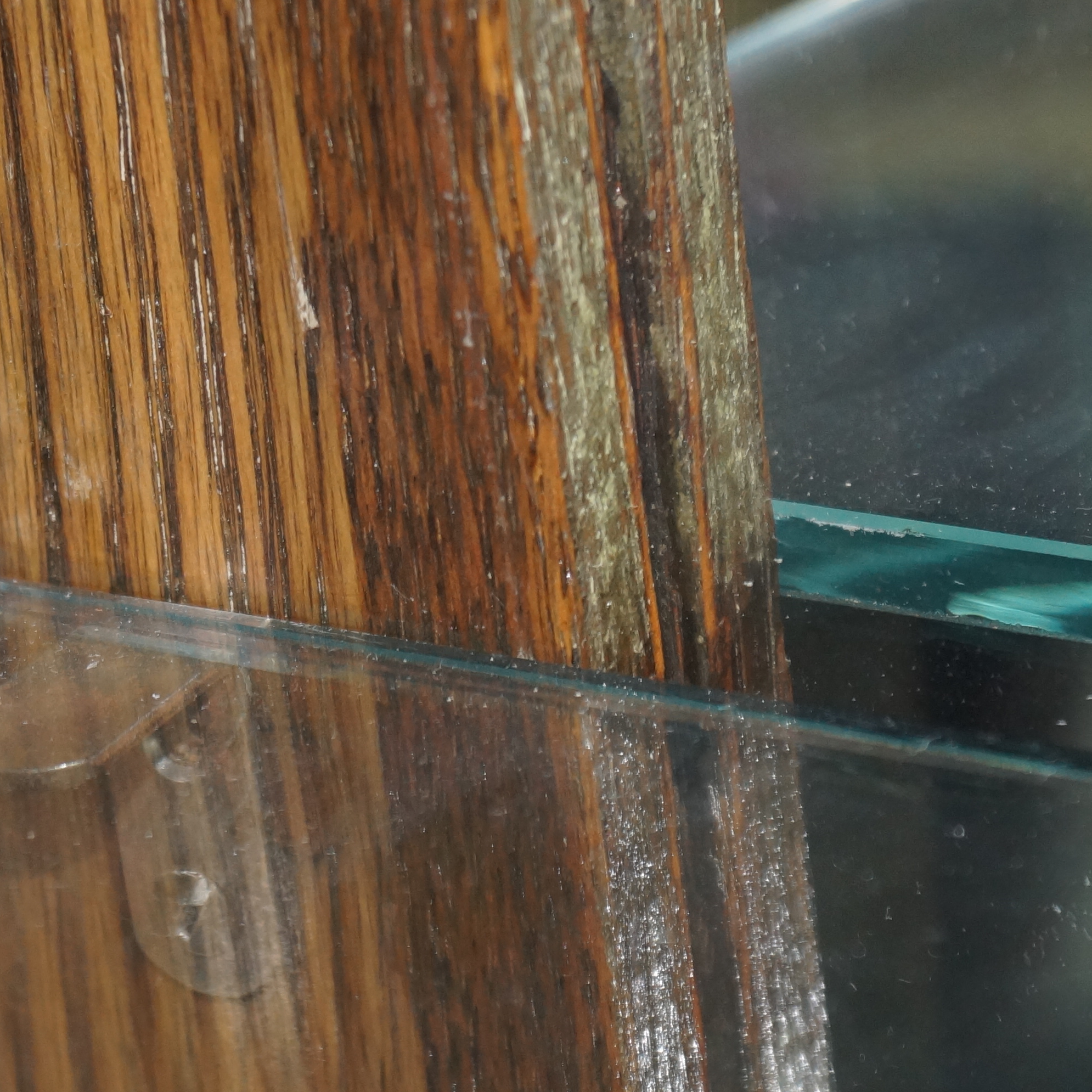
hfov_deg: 9.1
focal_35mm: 192
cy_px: 639
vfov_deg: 9.1
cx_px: 411
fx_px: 6858
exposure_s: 1/80
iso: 500
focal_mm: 55
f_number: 5.6
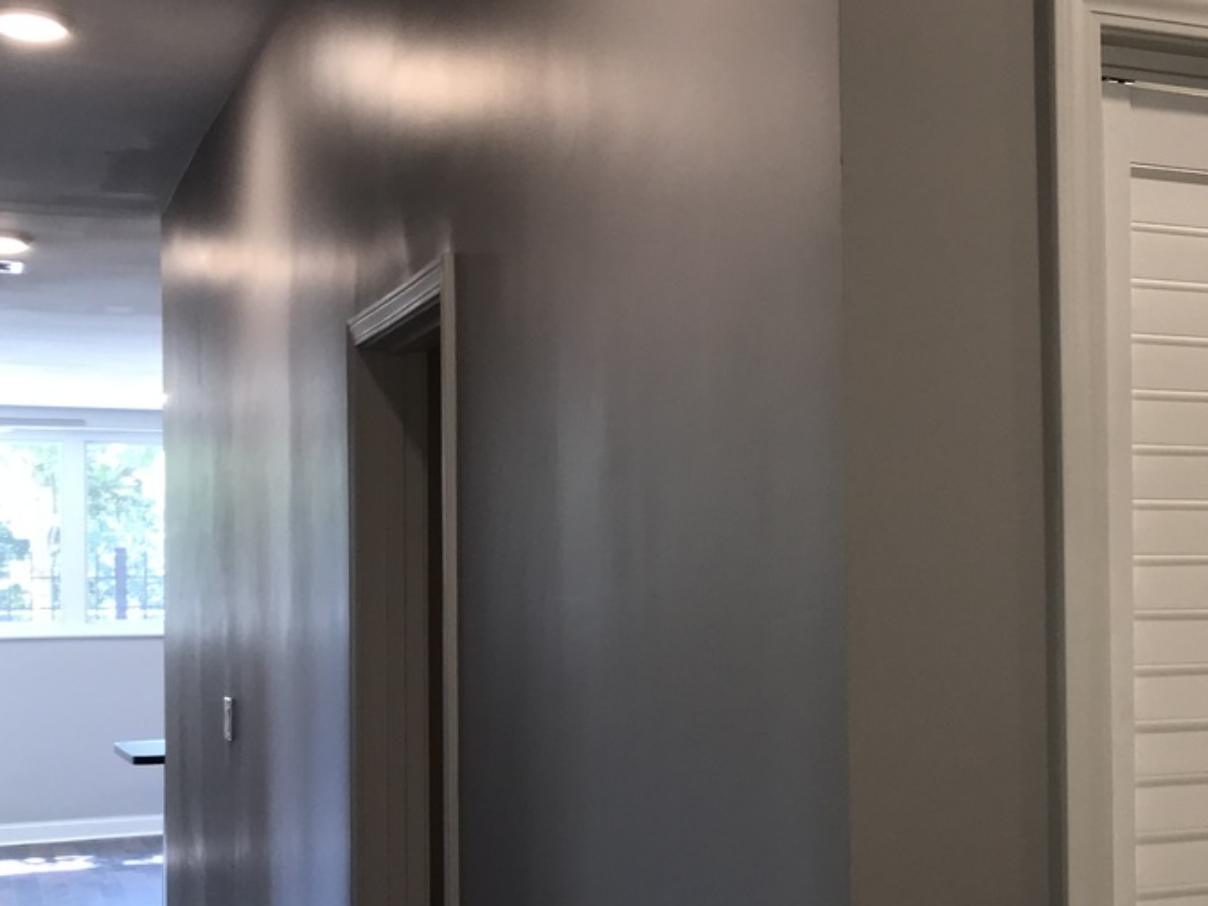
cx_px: 1172
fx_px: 2094
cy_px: 593
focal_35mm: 60
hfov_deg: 30.2
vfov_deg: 24.3
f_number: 1.8
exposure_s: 1/30
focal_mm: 3.99
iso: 20
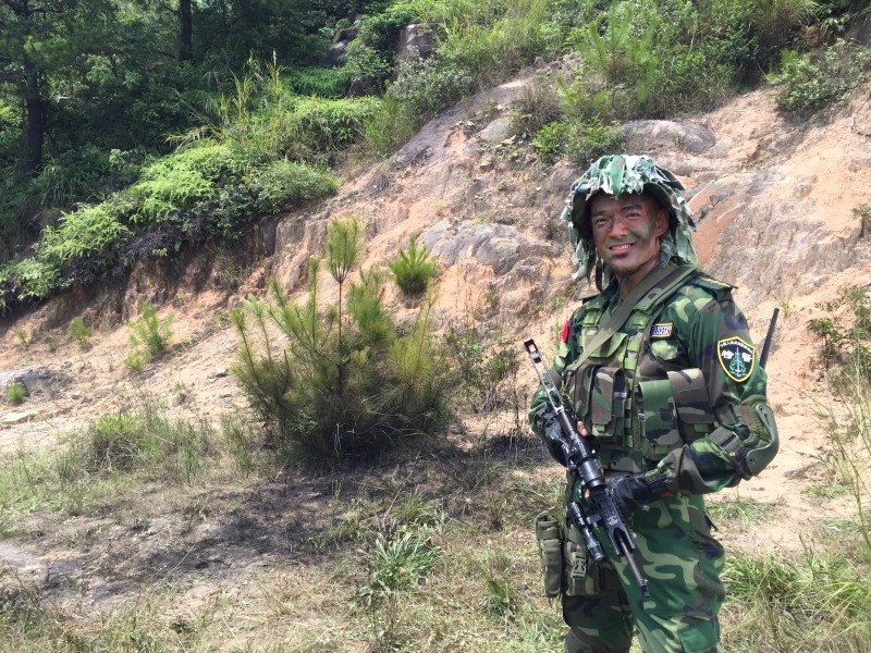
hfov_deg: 61.7
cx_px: 436
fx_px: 730
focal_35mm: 29
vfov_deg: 48.2
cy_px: 326
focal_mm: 4.15
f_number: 2.2
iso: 32
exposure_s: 1/694
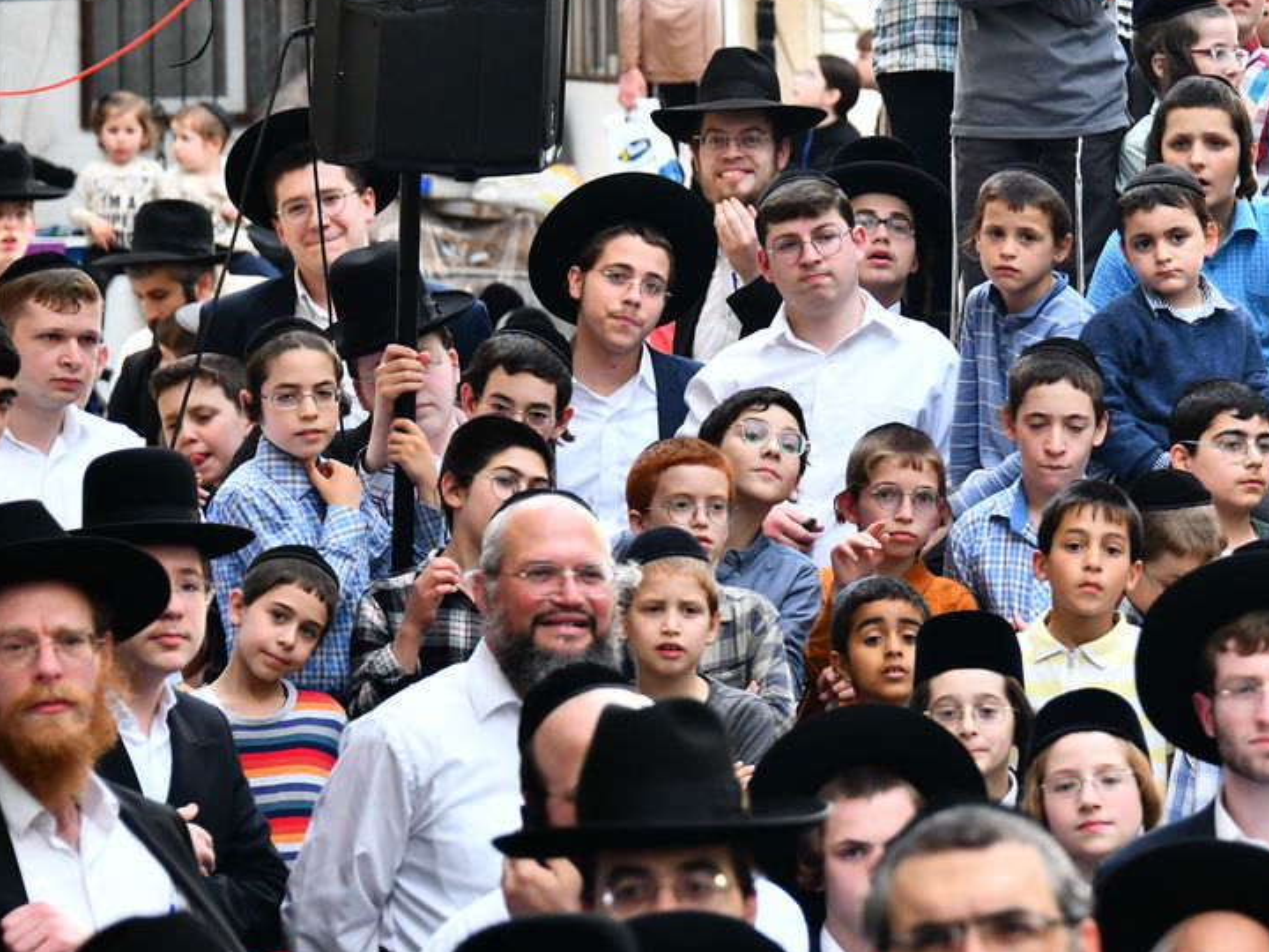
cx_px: 973
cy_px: 288
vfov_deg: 6.5
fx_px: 8358
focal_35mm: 228
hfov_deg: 8.7
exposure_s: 1/320
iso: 800
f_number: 5.6
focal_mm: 122
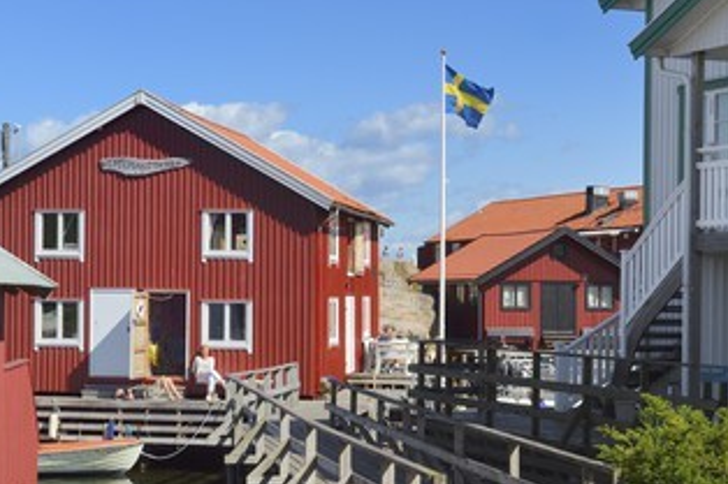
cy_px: 296
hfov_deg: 24.5
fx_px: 1677
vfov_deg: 16.4
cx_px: 343
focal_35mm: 83
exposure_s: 1/250
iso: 200
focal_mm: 62
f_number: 13
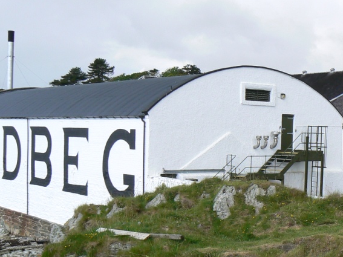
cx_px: 249
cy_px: 153
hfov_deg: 29.4
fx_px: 644
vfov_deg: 22.5
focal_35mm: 65
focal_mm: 6
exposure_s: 1/320
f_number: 5.6
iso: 80
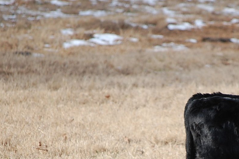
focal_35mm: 567
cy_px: 162
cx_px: 192
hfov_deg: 3.6
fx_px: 3761
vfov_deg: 2.4
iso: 400
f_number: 5.6
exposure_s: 1/640
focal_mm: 175
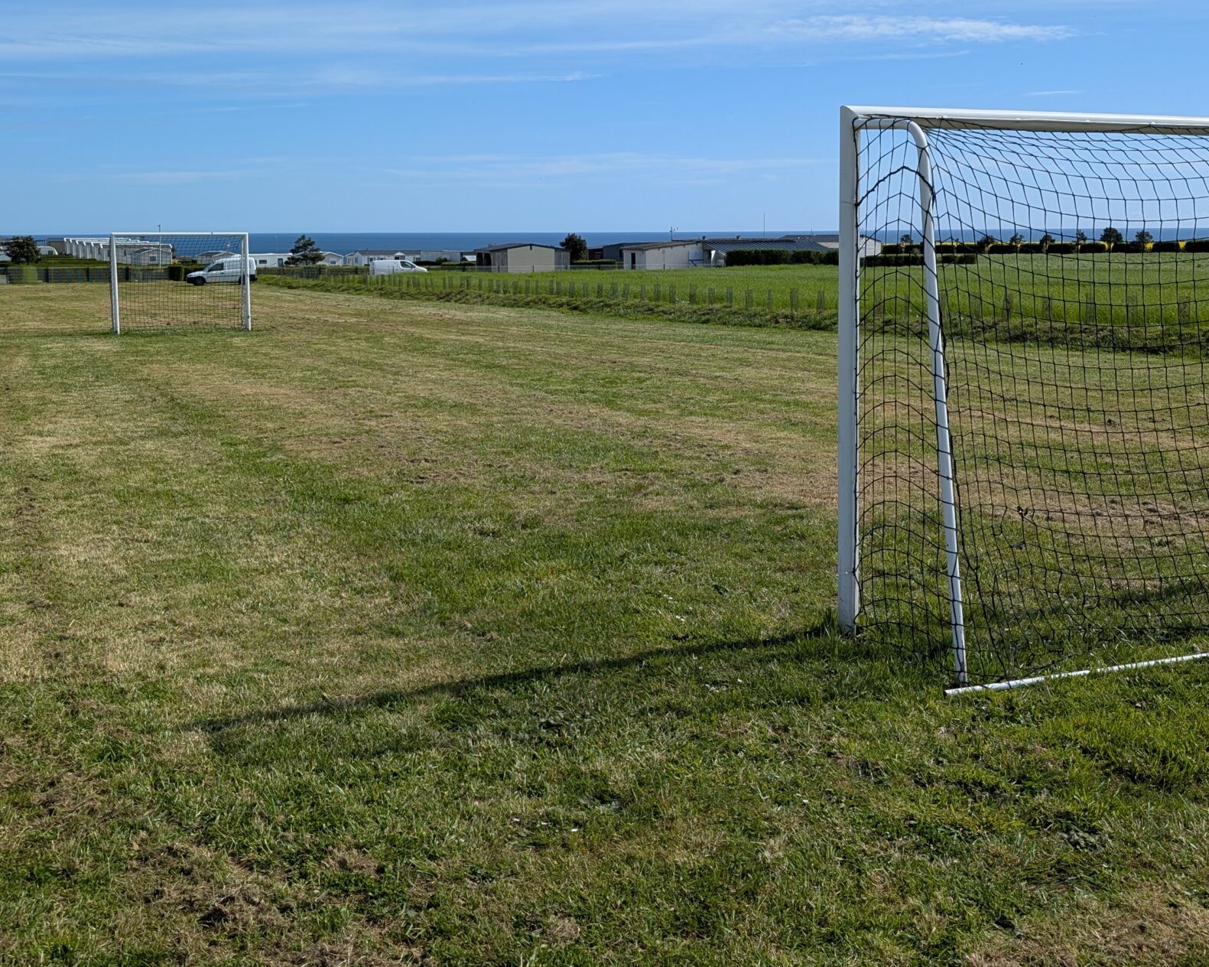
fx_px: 1359
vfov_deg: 38.9
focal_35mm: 38
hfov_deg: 47.8
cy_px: 357
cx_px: 698
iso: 20
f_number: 1.68
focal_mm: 6.9
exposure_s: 1/1672
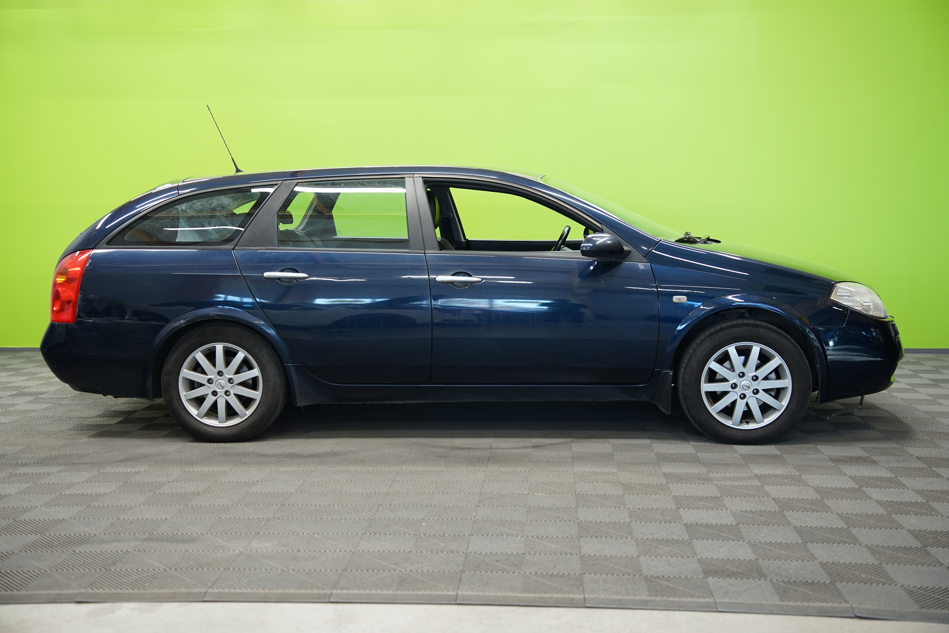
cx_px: 474
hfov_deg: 46.4
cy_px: 316
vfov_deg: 31.9
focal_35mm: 42
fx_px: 1107
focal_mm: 42
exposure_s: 1/25
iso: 400
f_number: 3.5
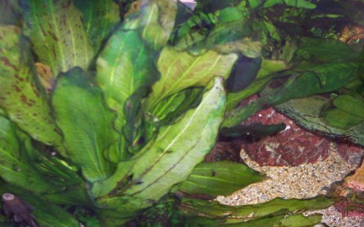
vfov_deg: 31.9
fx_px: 397
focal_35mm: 40
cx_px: 181
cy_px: 126
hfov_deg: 49.3
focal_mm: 5.6
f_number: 2.8
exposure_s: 1/60
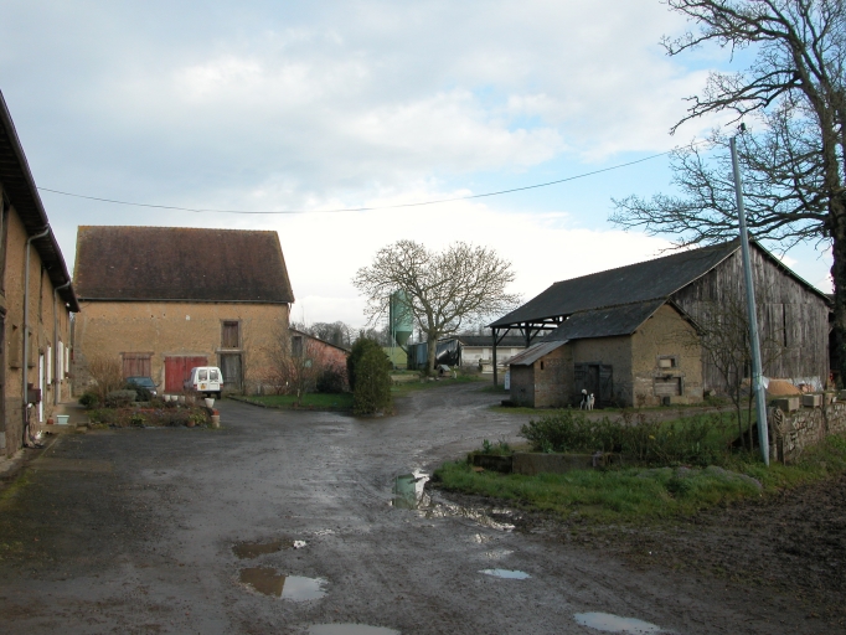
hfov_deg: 52.6
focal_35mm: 35
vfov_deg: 40.7
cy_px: 318
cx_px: 423
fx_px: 856
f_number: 5.6
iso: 100
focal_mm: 9
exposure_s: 1/198
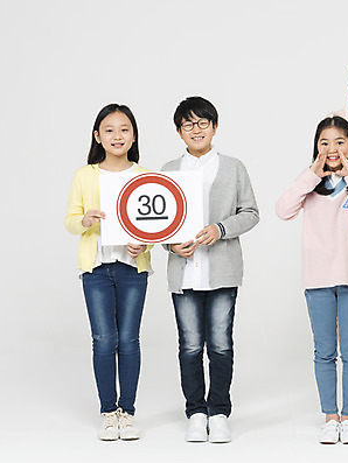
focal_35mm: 87
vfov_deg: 22.5
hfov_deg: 16.8
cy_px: 232
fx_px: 1166
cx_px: 282
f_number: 16
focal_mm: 60
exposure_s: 1/125
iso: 100
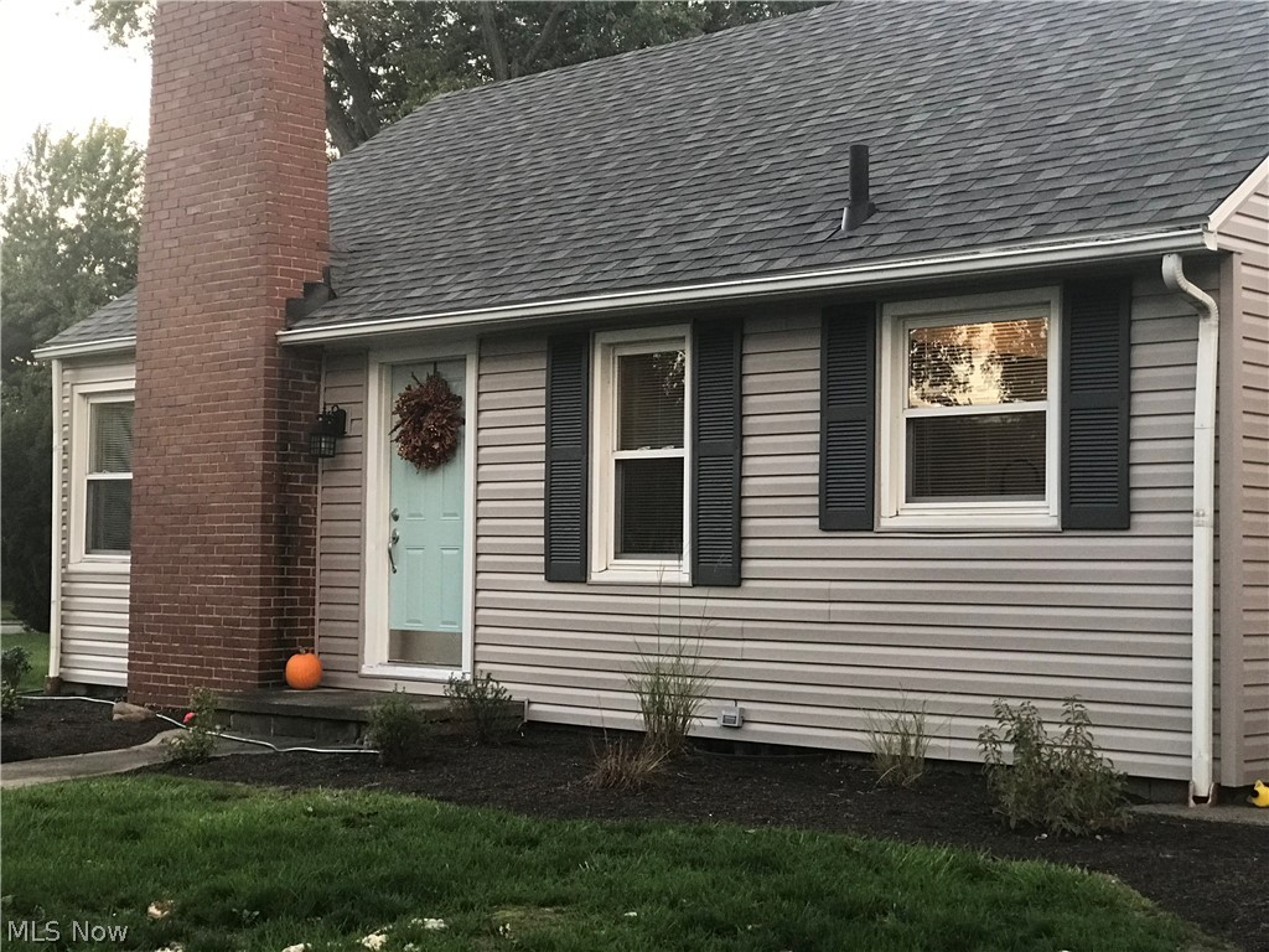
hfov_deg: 33.8
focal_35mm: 57
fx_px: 2090
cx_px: 634
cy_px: 476
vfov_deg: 25.7
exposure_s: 1/60
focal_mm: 6.6
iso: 100
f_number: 2.8
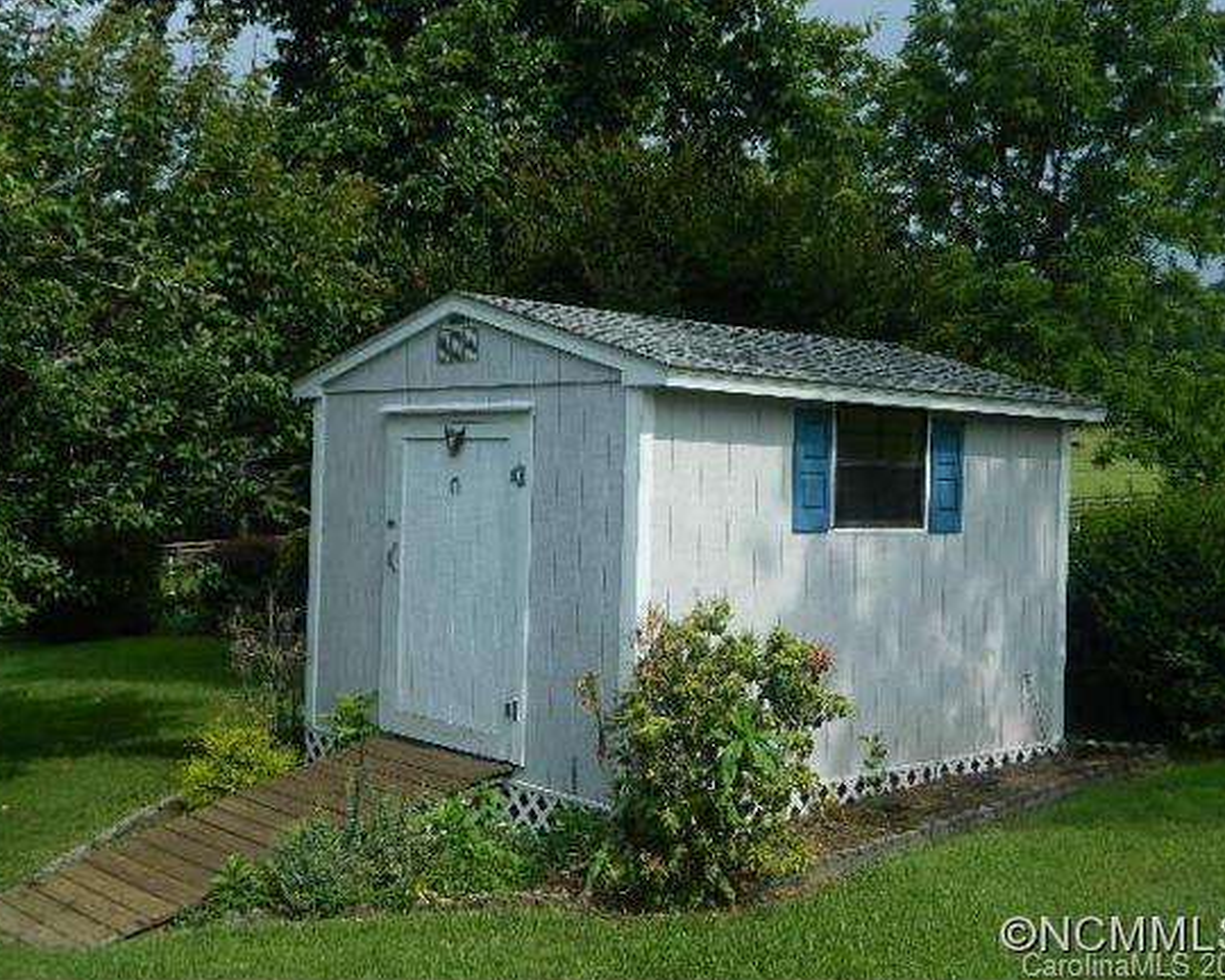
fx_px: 1559
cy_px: 492
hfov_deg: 42.9
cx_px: 624
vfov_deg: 34.9
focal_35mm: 43
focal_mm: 7.3
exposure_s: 1/800
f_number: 3.5
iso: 80
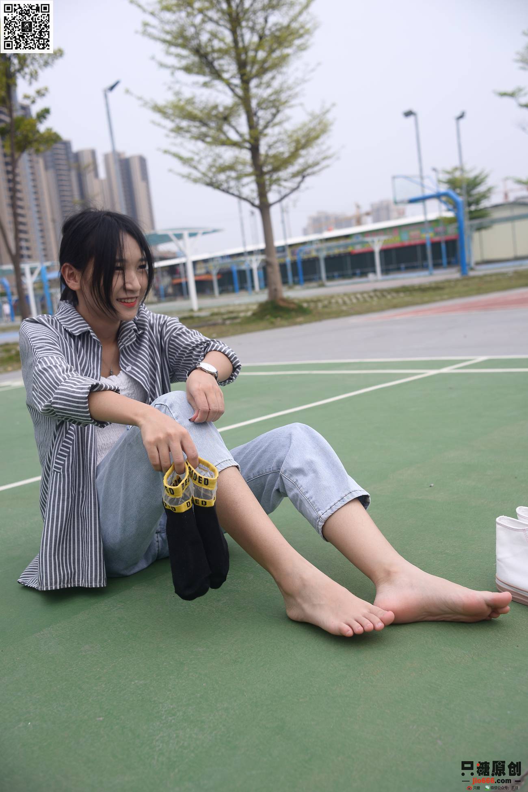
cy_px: 396
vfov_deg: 54.4
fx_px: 769
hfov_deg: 37.9
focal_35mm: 35
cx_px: 264
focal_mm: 35
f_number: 5.6
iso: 100
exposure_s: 1/640
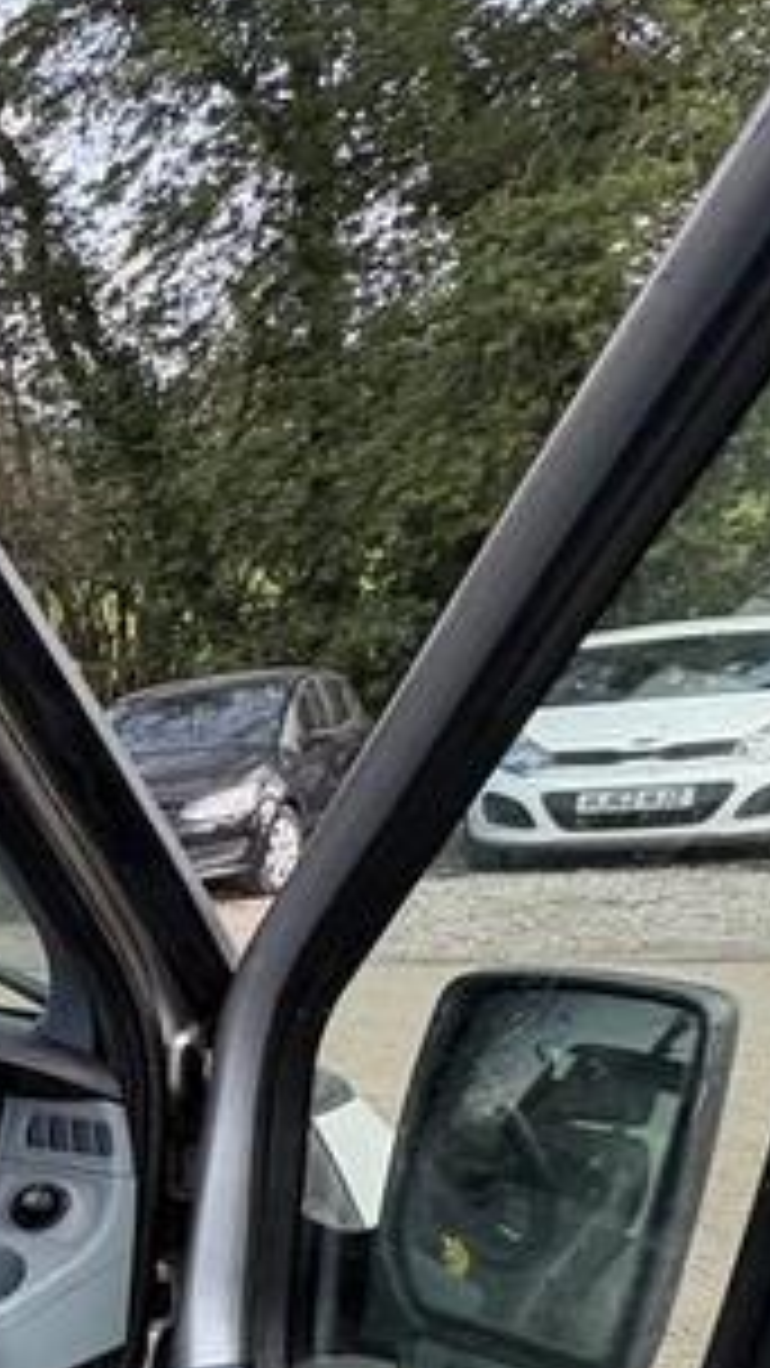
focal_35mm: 45
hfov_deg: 18.6
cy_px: 1296
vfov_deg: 41.0
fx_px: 1633
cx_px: -720
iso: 40
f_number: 2.2
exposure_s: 1/211
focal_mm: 2.22
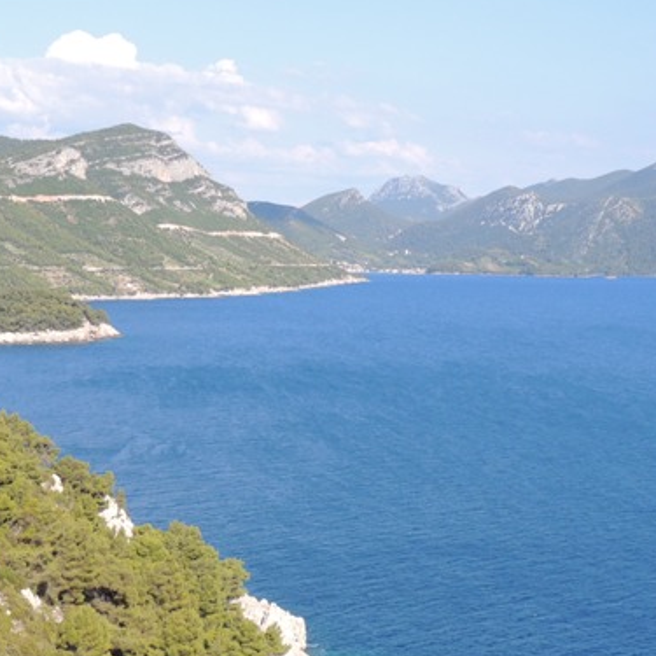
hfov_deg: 21.3
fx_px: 1737
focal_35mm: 81
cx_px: 229
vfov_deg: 21.3
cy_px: 471
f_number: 3.4
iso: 100
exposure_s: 1/640
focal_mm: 7.6
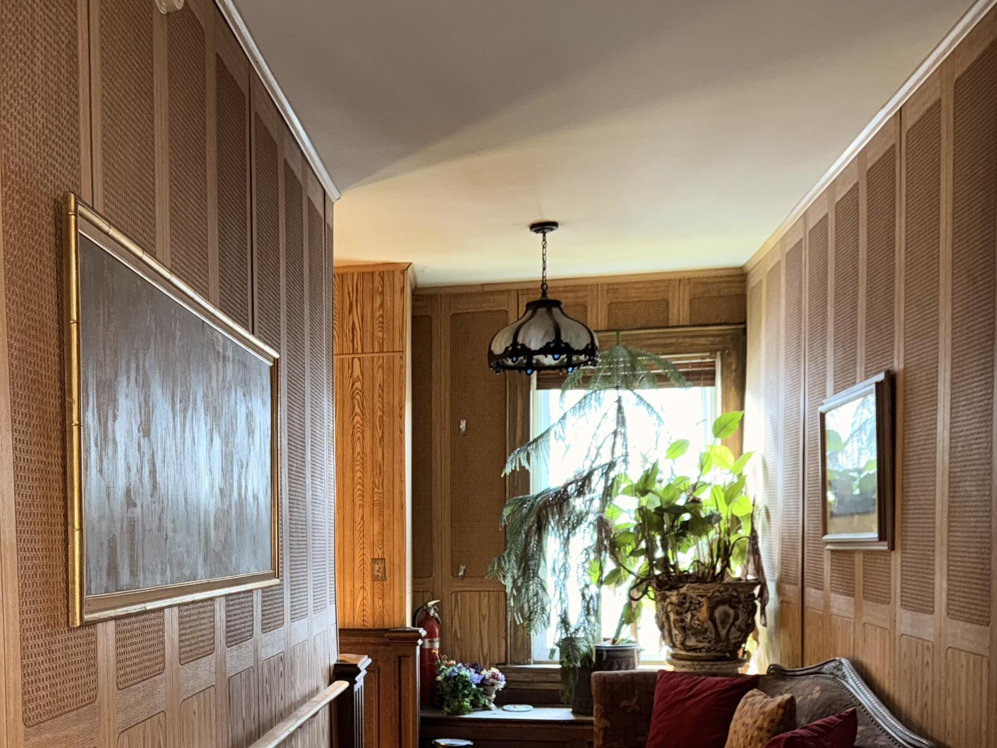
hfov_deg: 45.4
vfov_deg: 34.9
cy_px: 591
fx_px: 1152
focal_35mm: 40
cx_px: 265
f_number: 1.78
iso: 125
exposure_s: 1/6
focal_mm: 6.76
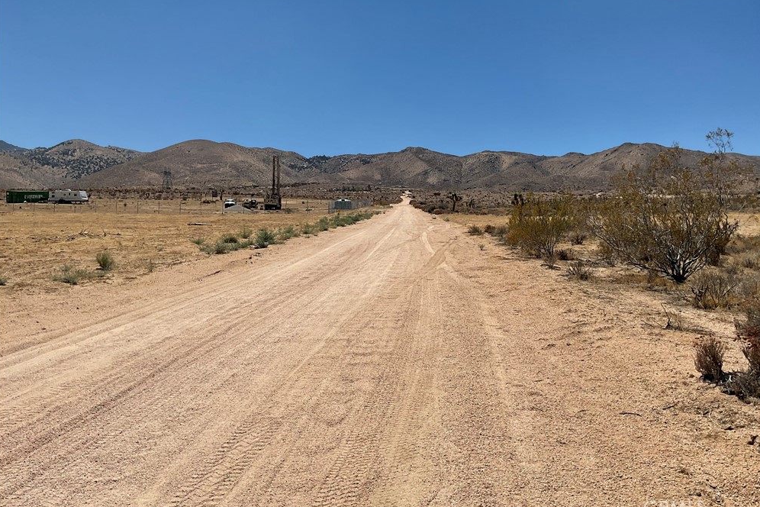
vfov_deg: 42.3
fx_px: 654
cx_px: 387
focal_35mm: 31
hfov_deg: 60.3
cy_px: 225
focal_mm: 3
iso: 16
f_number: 1.8
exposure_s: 1/4405
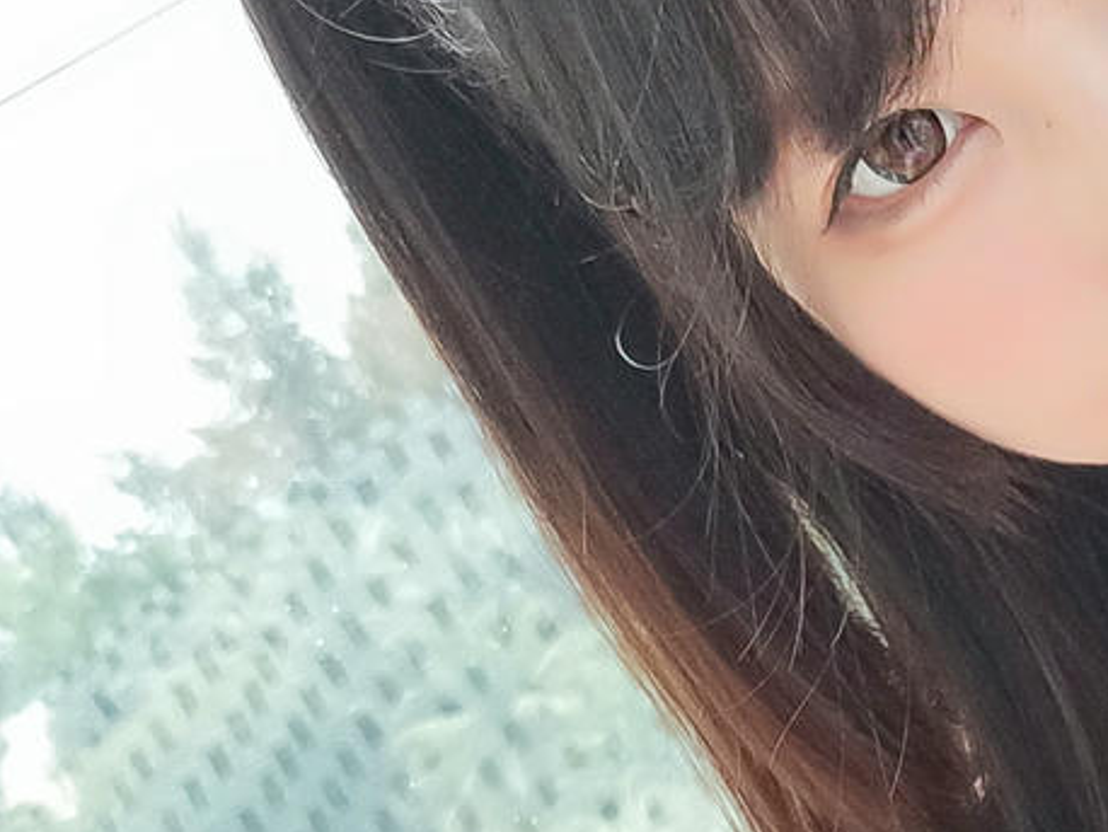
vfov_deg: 13.1
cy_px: 989
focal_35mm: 110
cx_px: 1352
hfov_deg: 17.0
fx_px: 3523
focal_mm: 4.36
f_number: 1.8
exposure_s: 1/849
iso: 80
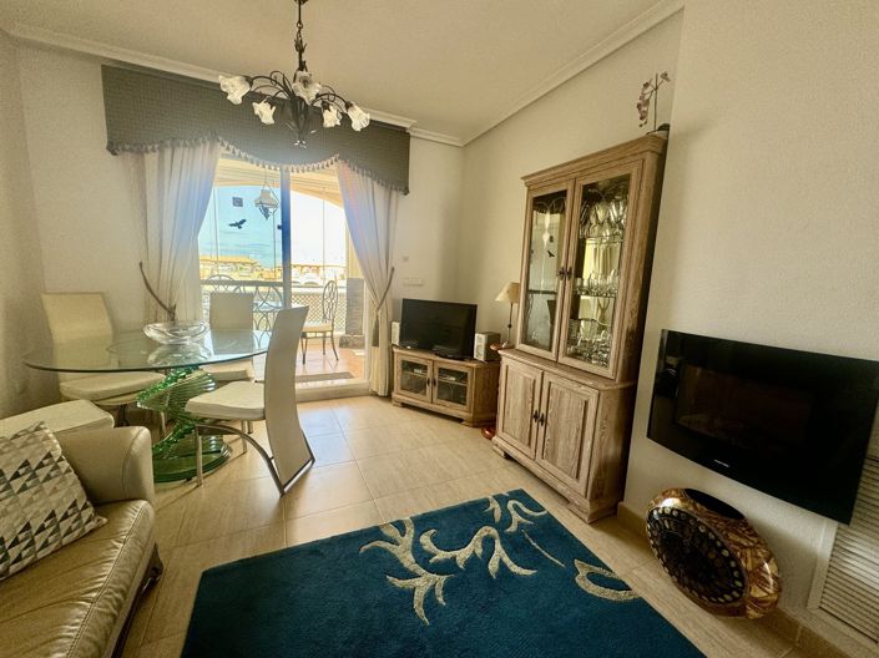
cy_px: 329
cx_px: 440
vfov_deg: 85.6
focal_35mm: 14
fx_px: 355
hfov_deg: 102.1
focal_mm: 2.22
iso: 64
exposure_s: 1/99
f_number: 2.2
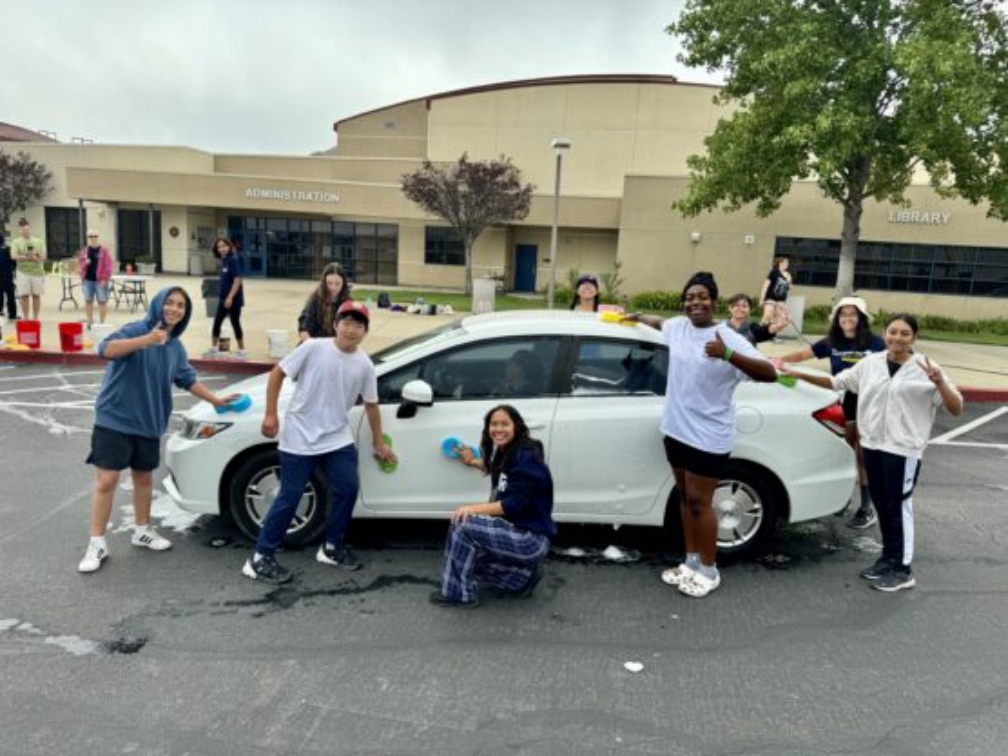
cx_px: 504
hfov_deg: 71.6
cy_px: 378
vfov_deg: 56.8
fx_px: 699
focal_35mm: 24
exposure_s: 1/2506
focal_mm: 6.76
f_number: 1.78
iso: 80
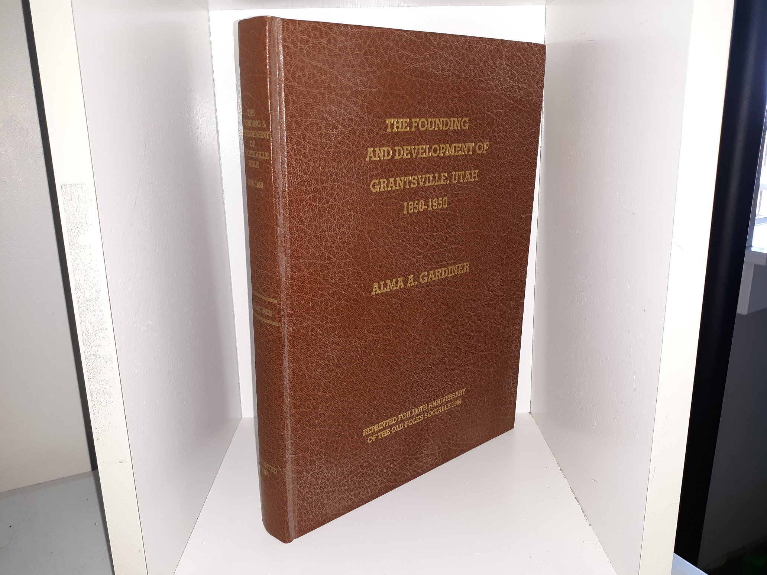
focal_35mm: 28
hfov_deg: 63.4
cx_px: 384
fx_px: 620
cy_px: 288
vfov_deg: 49.7
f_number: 1.7
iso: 50
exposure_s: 1/60
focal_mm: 3.7
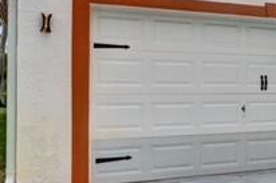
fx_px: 452
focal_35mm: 59
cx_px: 386
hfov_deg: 26.8
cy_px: 84
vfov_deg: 23.0
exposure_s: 1/1250
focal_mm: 19
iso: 800
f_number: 7.1
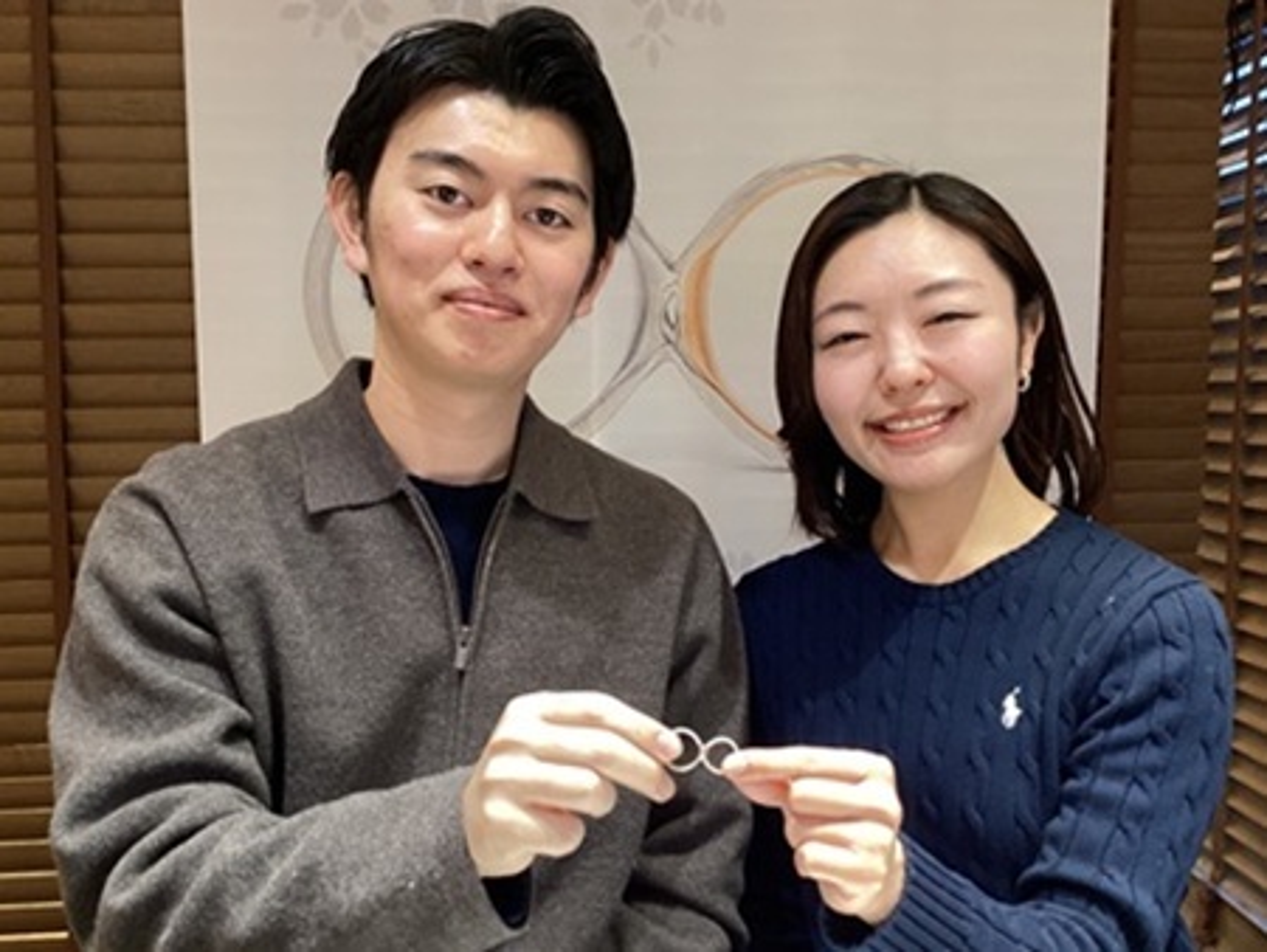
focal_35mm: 31
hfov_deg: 58.3
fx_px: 1135
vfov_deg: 45.5
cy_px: 476
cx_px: 634
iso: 100
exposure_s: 1/50
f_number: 2.4
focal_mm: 3.3
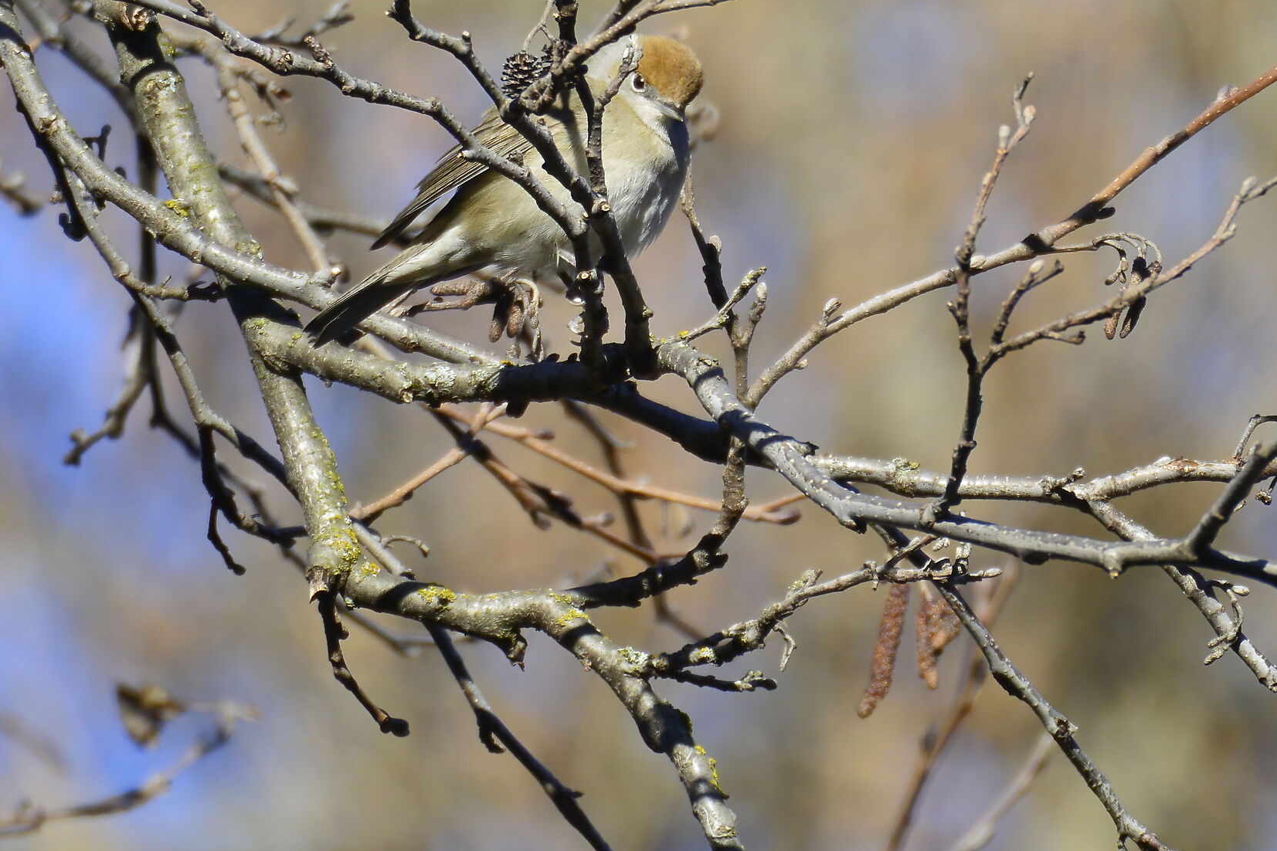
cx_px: 766
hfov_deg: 1.8
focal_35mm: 1176
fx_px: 41712
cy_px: 286
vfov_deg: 1.2
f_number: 5.6
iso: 160
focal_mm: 300
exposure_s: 1/500
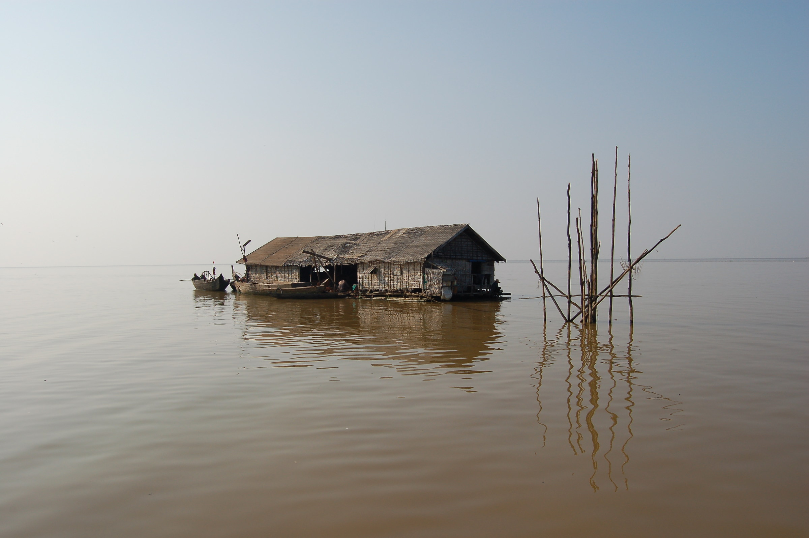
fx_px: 606
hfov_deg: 67.4
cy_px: 269
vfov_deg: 47.8
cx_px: 404
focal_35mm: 27
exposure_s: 1/400
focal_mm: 18
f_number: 10
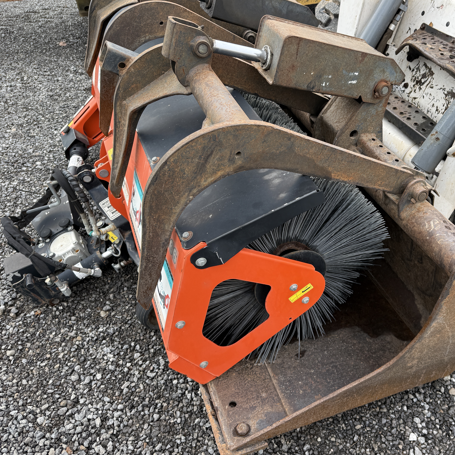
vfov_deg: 55.6
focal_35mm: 29
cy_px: 226
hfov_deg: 54.4
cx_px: 305
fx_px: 431
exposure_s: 1/702
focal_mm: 6.76
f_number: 1.78
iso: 80
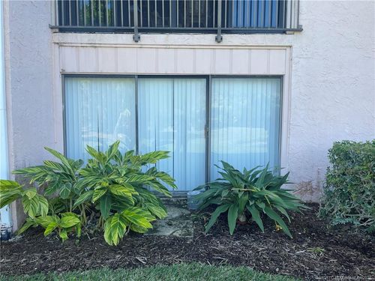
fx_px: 271
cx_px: 188
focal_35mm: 25
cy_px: 140
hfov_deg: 69.4
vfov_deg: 54.9
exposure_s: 1/528
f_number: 1.6
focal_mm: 5.1
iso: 32
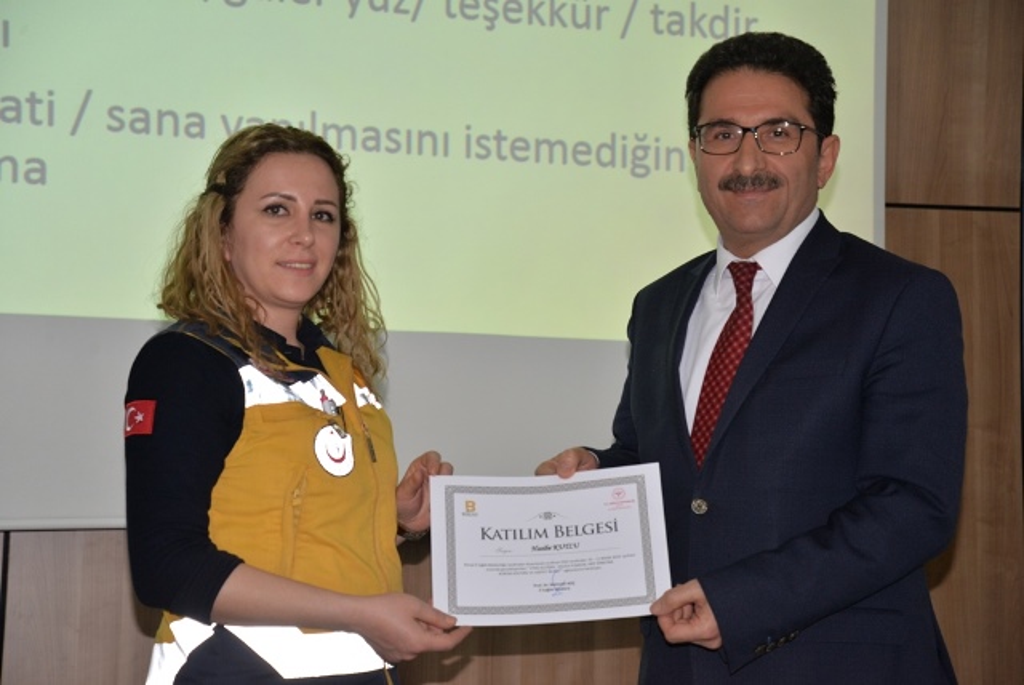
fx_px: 2420
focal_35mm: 85
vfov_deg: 16.1
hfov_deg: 23.9
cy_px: 342
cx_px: 512
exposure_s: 1/125
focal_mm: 85
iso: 1250
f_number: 5.6
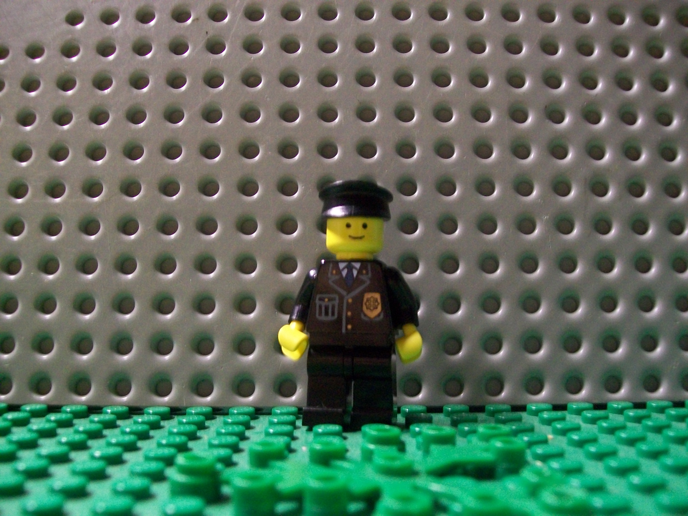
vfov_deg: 39.7
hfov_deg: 51.4
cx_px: 344
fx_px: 716
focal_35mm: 36
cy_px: 258
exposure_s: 1/8
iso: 200
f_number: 2.7
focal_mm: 6
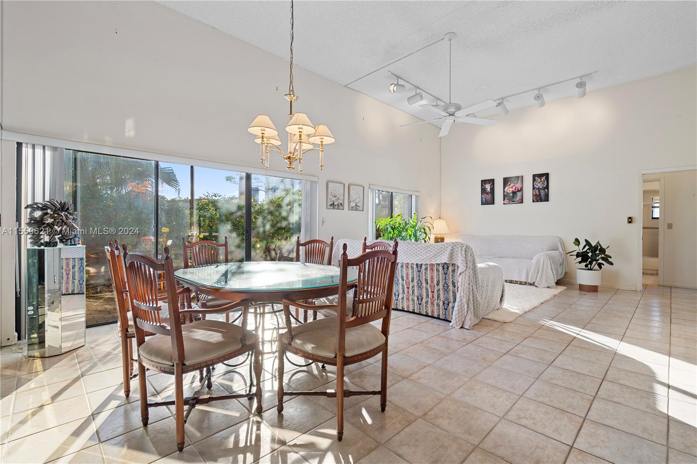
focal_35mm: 16
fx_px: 310
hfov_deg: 96.7
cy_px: 232
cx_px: 348
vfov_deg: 73.7
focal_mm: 16
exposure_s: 1/13
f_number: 8
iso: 400
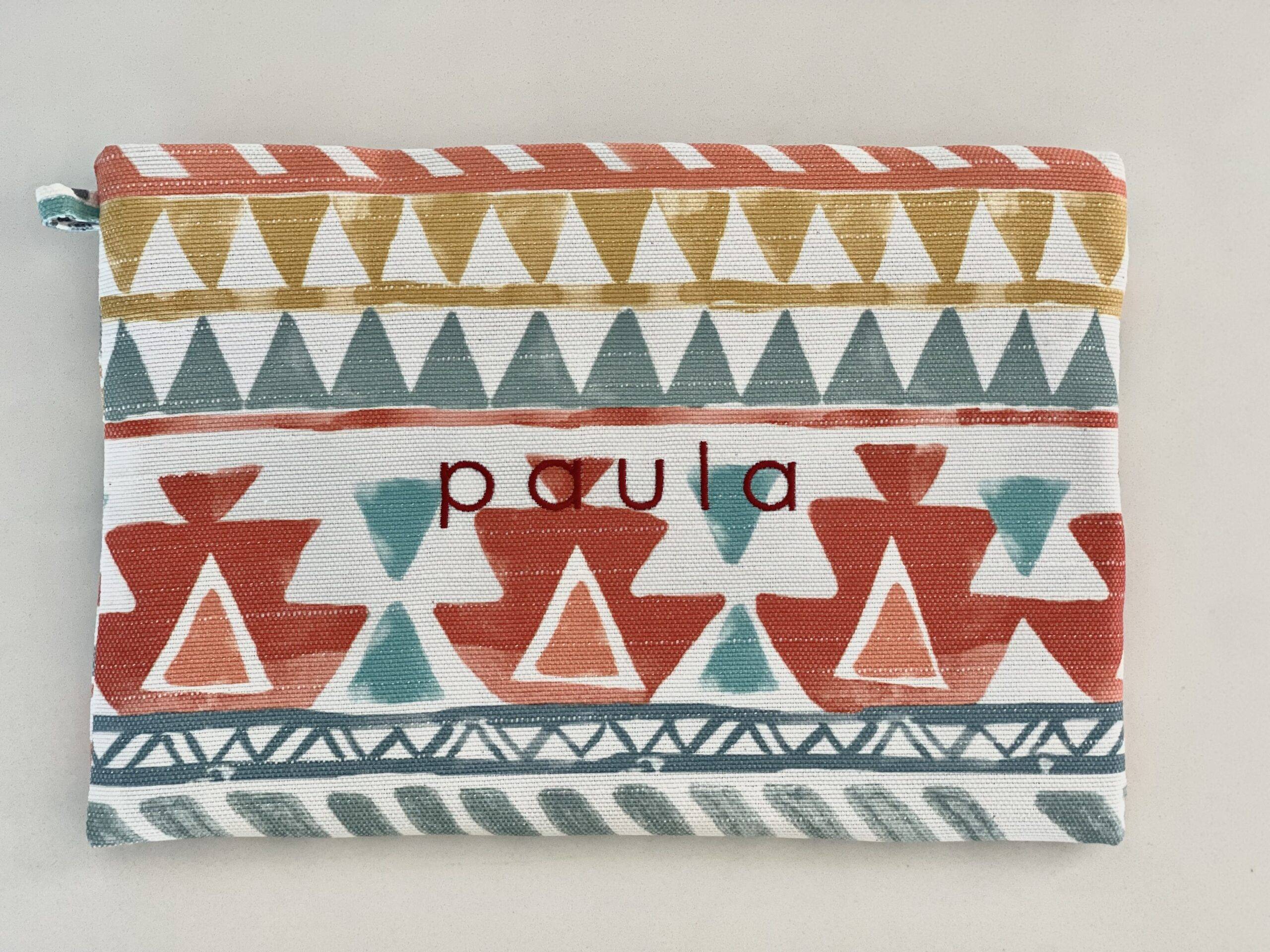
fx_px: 2348
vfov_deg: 22.9
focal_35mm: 64
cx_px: 635
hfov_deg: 30.3
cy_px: 476
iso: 160
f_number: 2.2
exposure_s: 1/121
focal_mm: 7.5
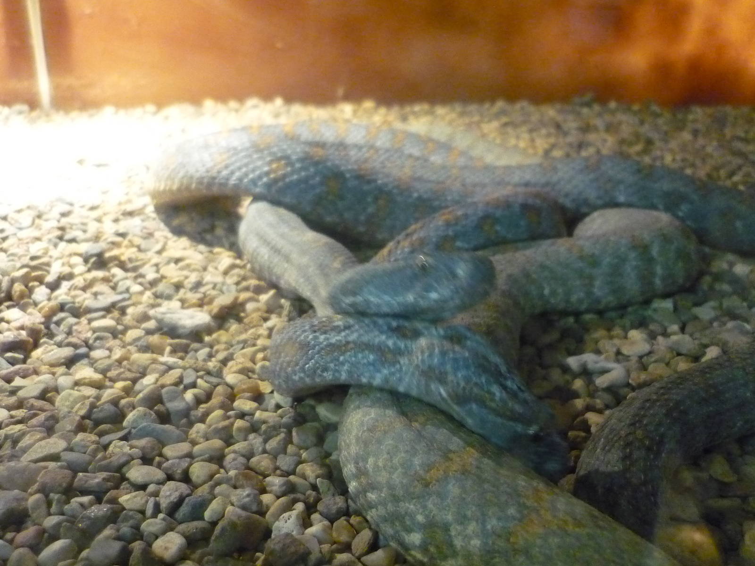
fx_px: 785
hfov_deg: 51.4
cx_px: 378
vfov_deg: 39.7
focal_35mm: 36
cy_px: 283
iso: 800
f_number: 2.8
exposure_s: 1/40
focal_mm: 5.5
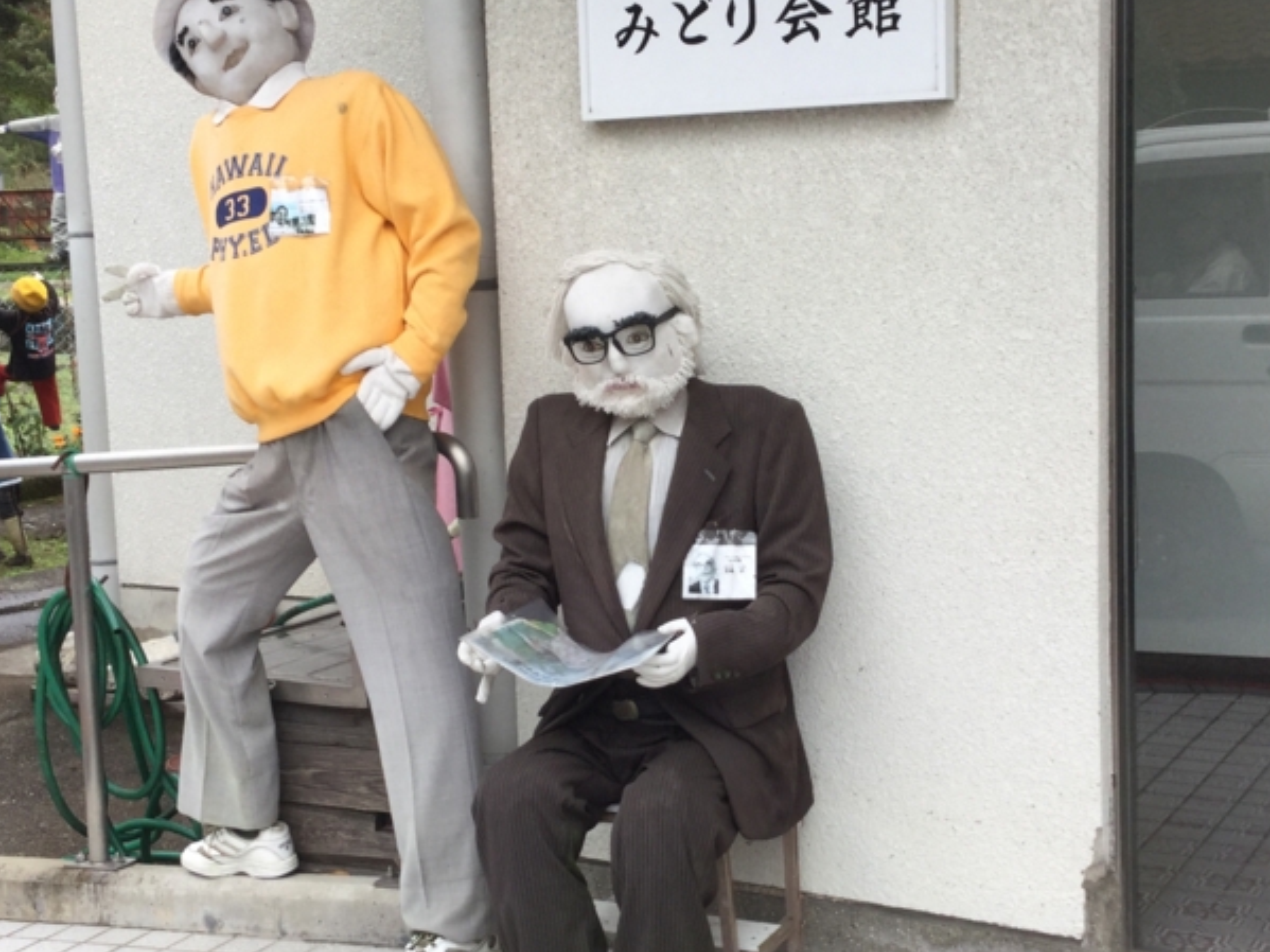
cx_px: 649
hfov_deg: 36.2
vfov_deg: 27.5
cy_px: 483
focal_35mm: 53
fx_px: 1944
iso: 25
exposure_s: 1/176
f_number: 2.4
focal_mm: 3.3
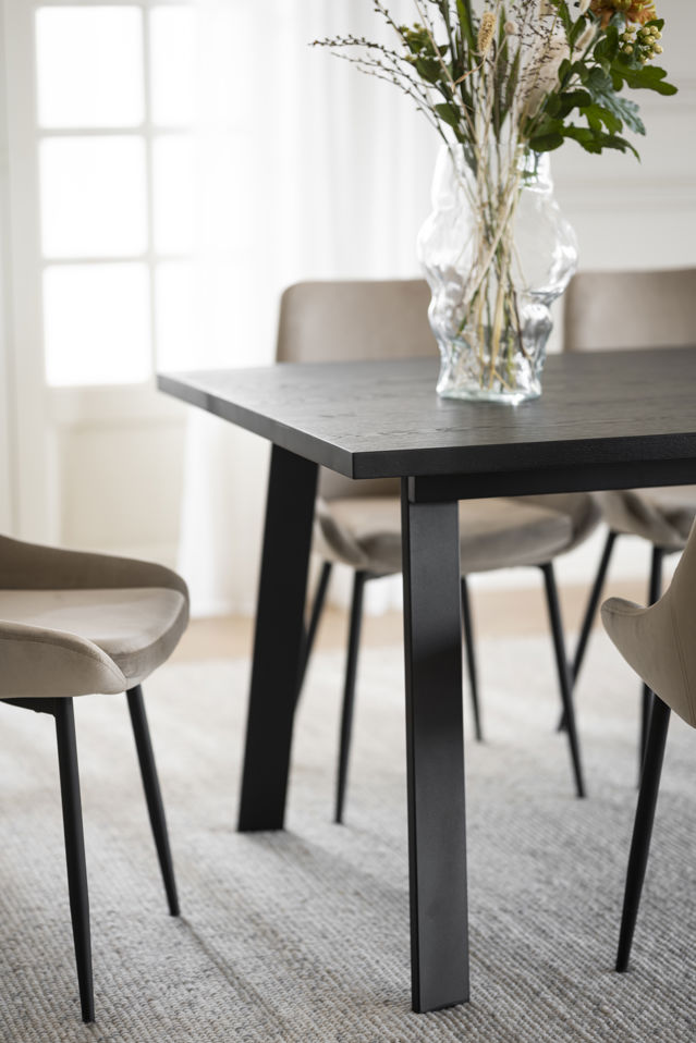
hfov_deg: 16.1
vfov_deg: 23.9
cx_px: 348
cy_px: 522
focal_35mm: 85
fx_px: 2464
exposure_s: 1/200
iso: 160
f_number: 1.8
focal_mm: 85
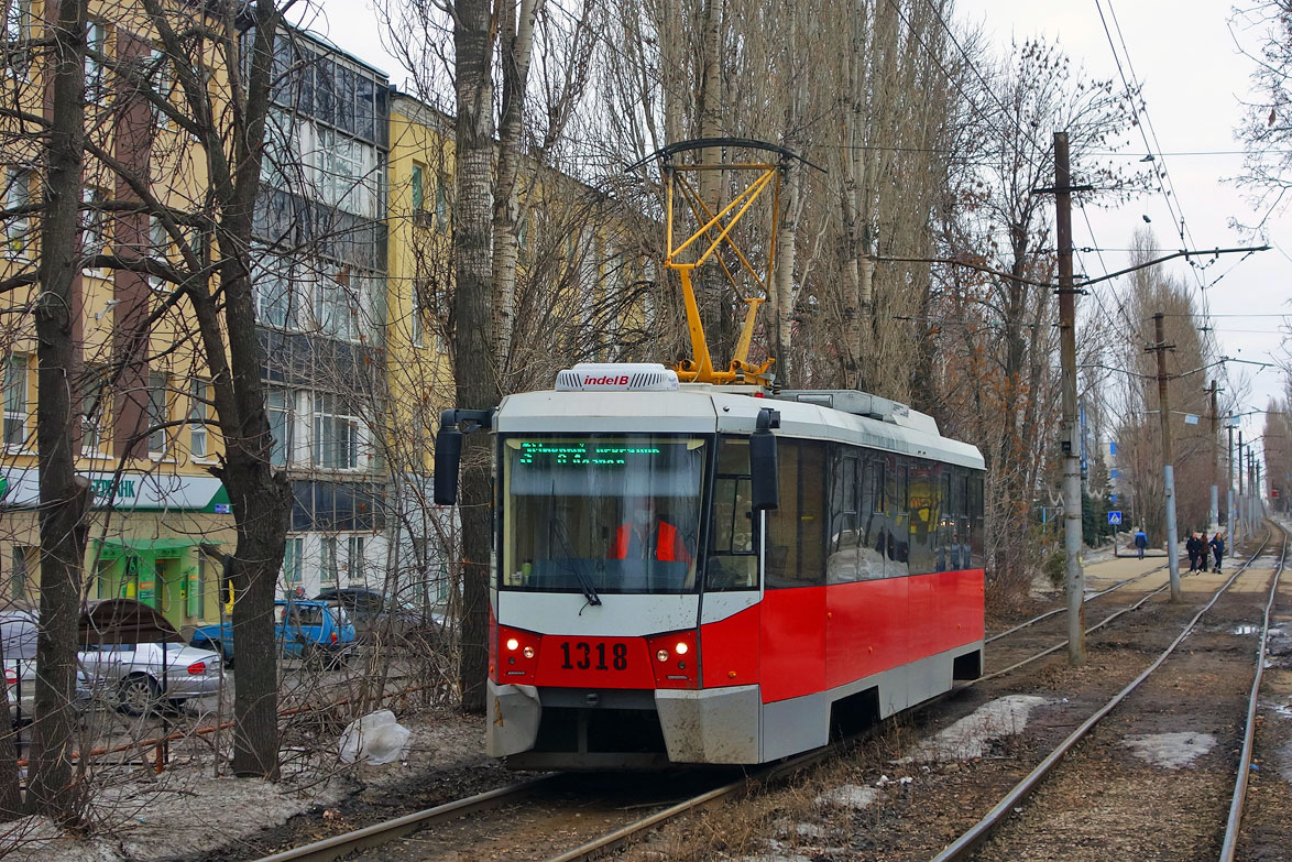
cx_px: 659
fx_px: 1687
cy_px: 439
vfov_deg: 28.7
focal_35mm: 47
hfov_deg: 41.9
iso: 125
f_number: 3.5
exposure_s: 1/500
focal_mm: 16.99
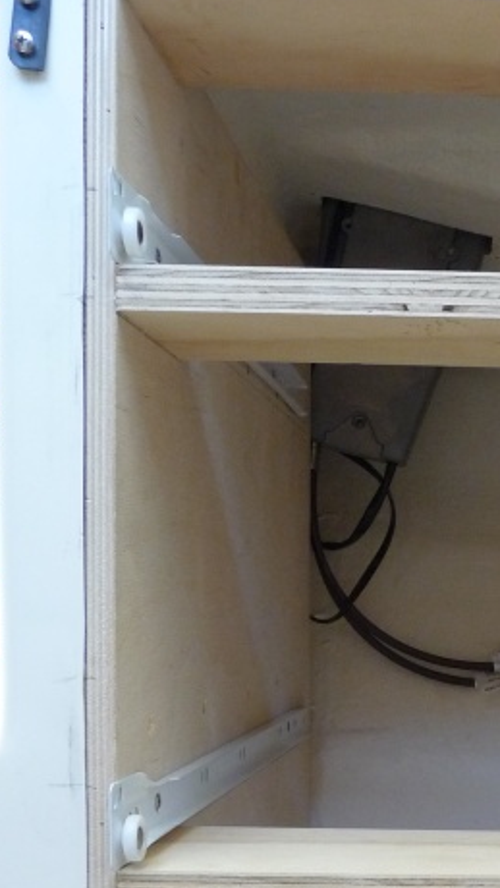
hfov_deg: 21.5
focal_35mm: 53
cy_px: 680
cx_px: 554
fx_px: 1248
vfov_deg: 38.0
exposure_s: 1/30
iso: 320
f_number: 3.3
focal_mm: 4.7
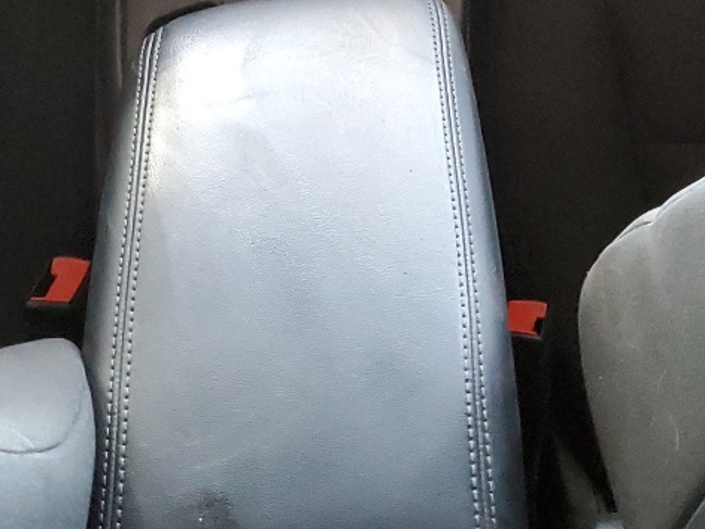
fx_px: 1793
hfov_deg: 22.2
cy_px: -124
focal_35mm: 88
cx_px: 312
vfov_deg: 16.1
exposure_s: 1/60.2
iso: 357
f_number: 1.5
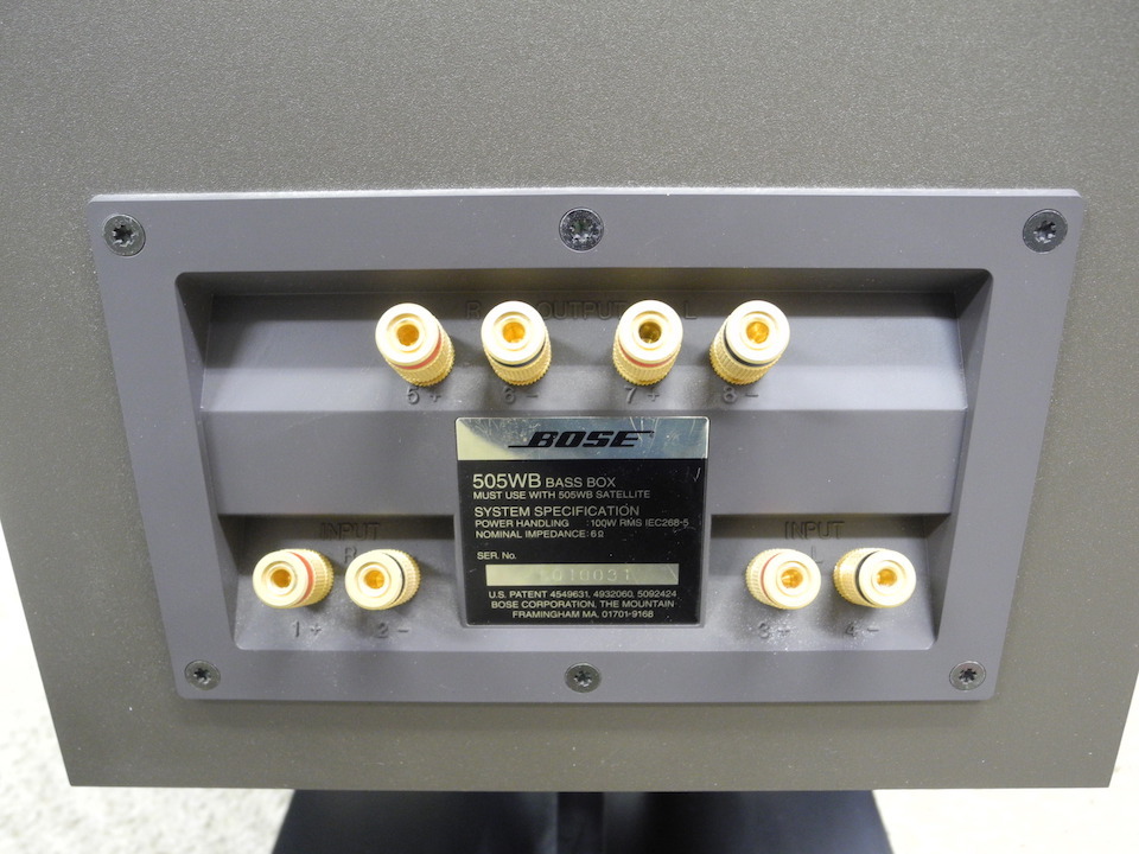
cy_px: 427
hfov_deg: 56.8
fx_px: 1053
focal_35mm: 32
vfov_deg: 44.2
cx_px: 570
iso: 400
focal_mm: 6.8
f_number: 2.8
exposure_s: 1/6.8
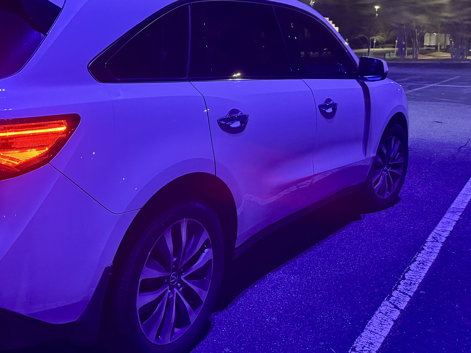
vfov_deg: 38.2
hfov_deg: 48.8
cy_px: 113
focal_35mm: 37
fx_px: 503
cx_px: 137
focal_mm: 6.76
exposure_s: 1/47
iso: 800
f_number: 1.78
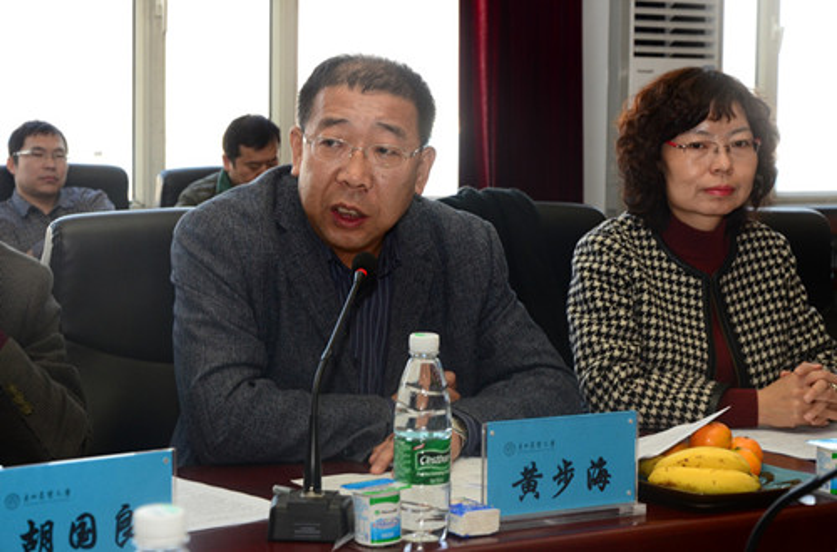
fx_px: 2016
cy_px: 276
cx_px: 418
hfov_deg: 23.5
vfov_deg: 15.6
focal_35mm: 87
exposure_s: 1/90
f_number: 6.7
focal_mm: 58
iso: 640
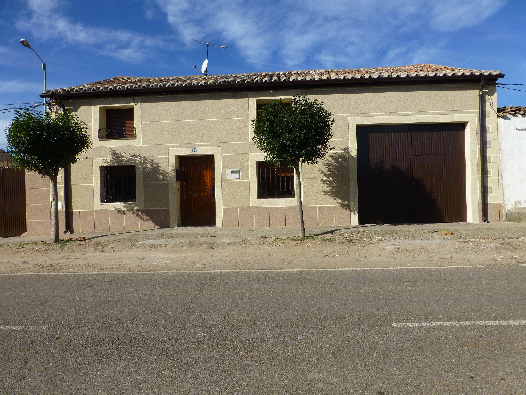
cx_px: 263
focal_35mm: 24
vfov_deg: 56.8
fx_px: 365
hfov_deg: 71.6
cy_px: 198
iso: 100
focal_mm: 4.3
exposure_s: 1/1000
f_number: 4
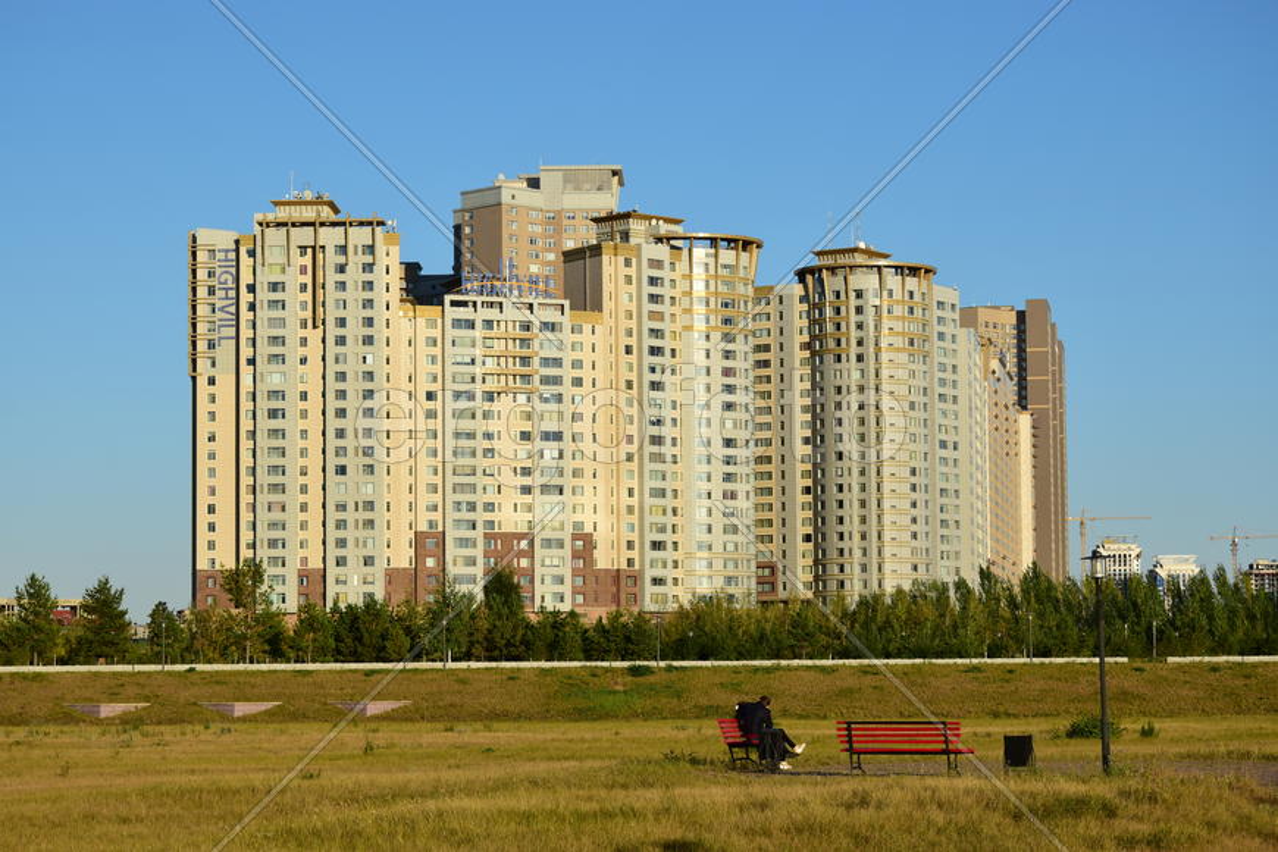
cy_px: 426
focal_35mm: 87
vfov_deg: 15.7
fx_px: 3088
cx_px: 639
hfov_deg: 23.4
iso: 100
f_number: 9
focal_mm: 58
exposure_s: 1/250
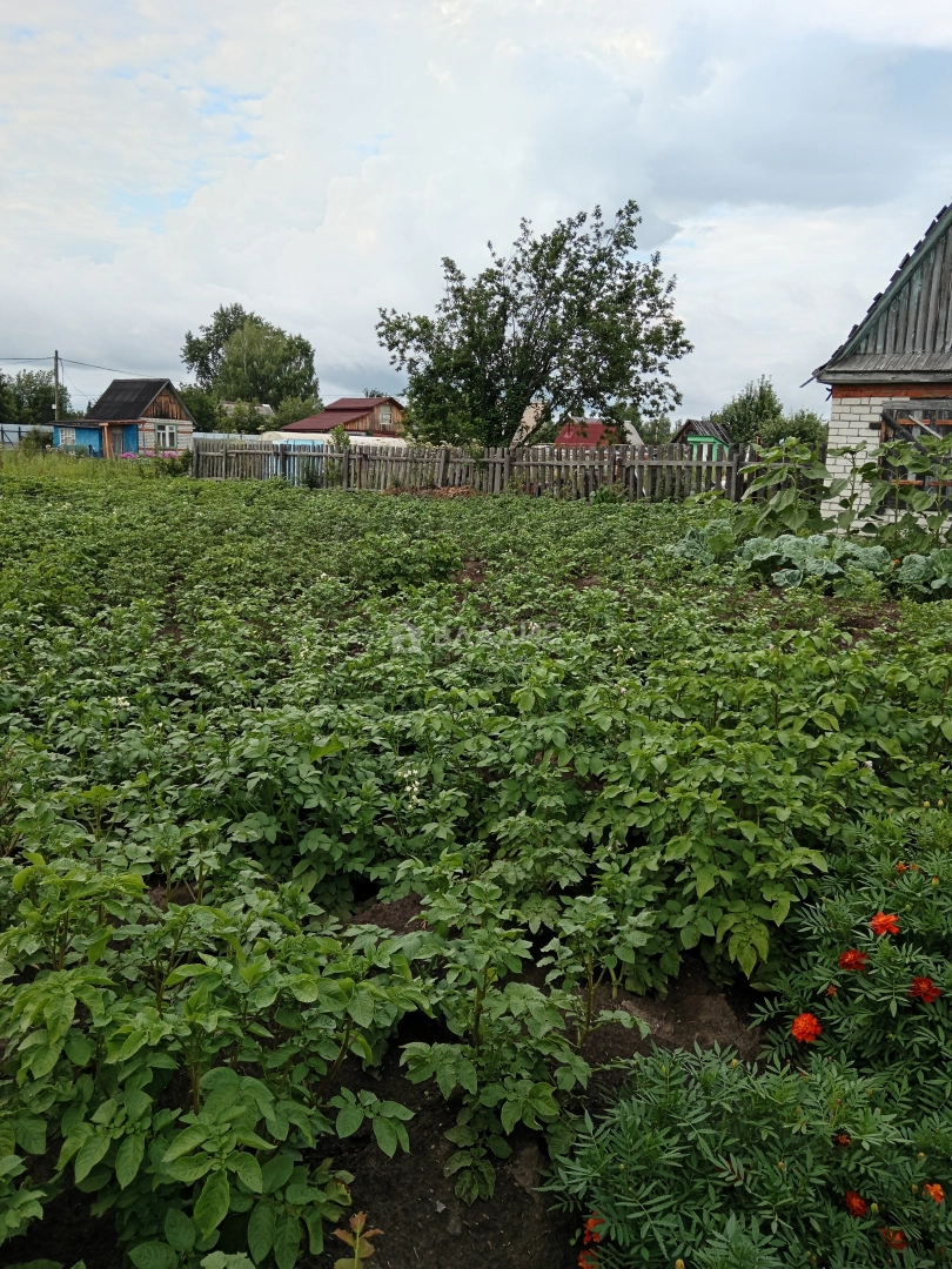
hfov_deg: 51.4
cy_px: 634
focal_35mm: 27
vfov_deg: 65.3
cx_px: 476
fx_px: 990
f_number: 1.9
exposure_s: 1/336
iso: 101
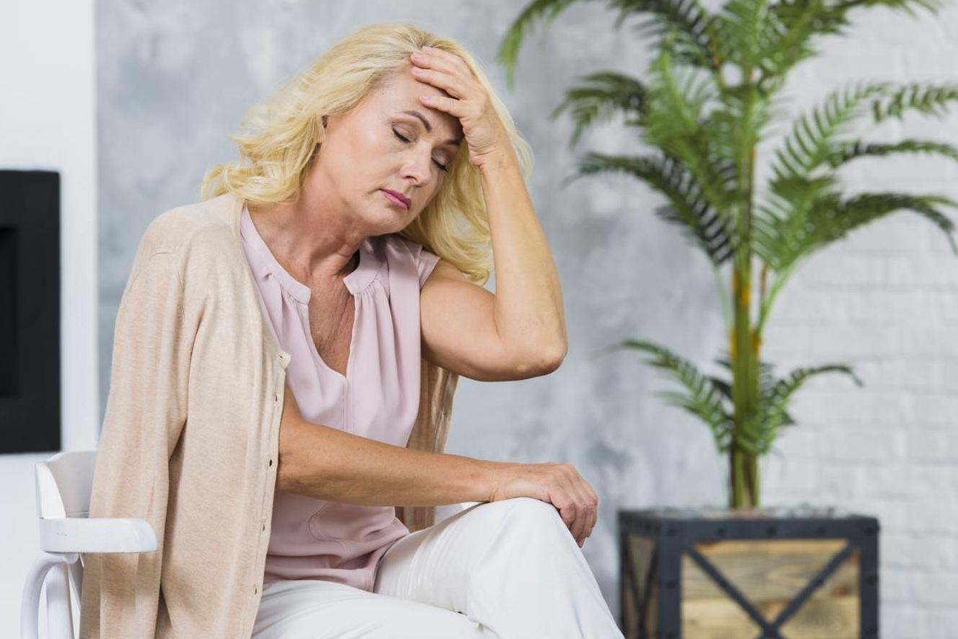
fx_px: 5431
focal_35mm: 204
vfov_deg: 6.7
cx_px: 518
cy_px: 269
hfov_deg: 10.1
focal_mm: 170
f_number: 6.3
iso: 320
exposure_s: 1/200
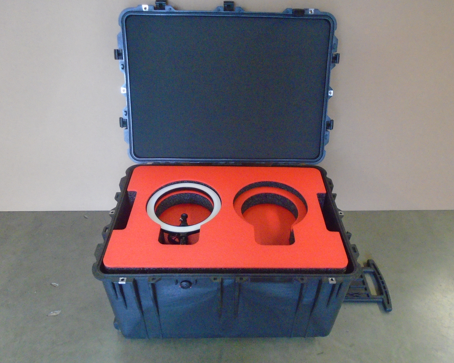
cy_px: 183
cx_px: 240
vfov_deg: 51.5
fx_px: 376
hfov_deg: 62.2
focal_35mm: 28
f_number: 3.2
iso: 800
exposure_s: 1/30
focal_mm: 4.6
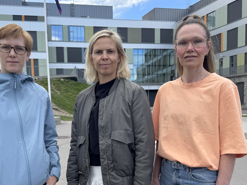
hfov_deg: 51.2
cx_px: 109
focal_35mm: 36
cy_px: 122
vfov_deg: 39.2
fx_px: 257
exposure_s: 1/1395
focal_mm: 6.76
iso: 80
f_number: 1.78
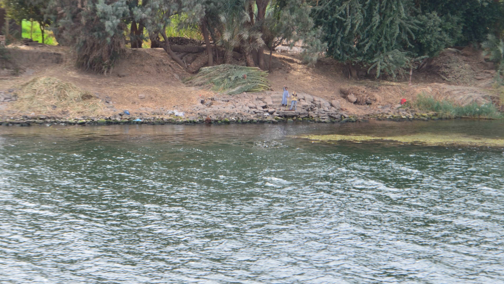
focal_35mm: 112
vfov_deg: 10.8
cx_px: 294
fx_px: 1492
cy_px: 99
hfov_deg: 19.2
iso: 200
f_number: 10
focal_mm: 55
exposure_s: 1/80
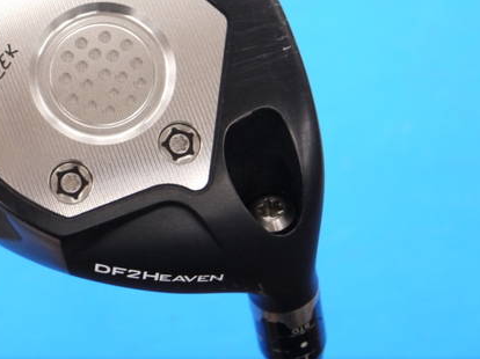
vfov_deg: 11.4
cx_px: 133
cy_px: 82
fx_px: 1802
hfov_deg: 15.1
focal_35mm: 130
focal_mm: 42
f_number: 5.6
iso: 800
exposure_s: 1/80
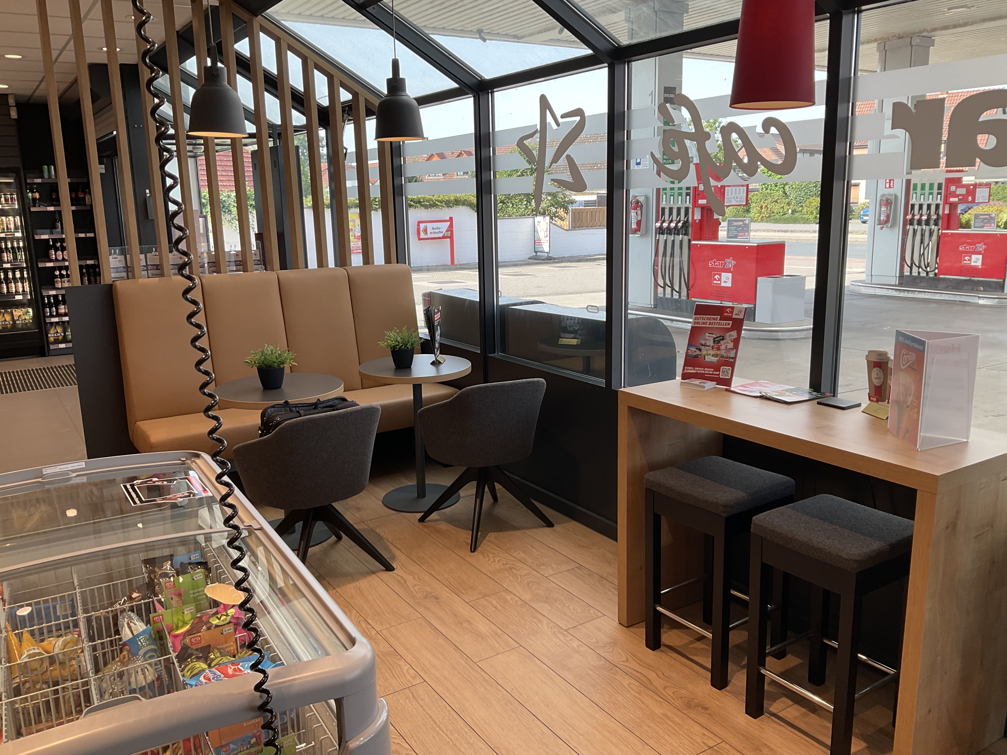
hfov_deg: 61.7
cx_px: 504
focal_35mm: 29
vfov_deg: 48.2
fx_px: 844
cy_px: 378
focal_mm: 3
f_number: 1.8
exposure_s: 1/121
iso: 16
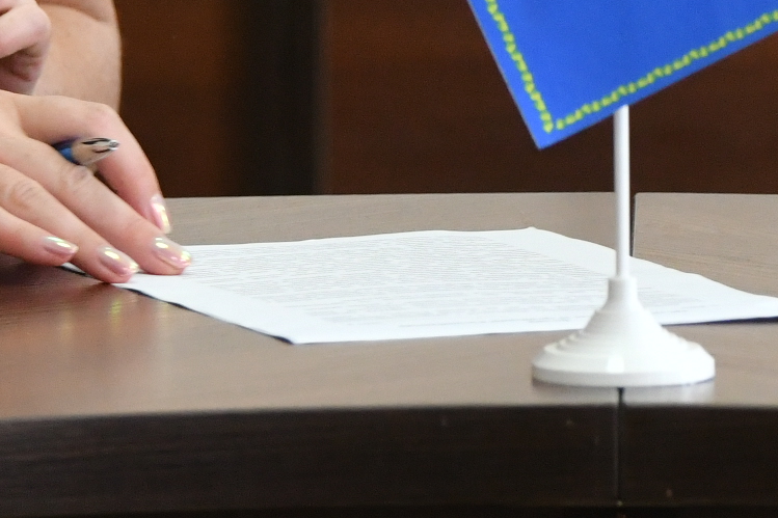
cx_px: 582
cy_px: -878
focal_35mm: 744
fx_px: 16074
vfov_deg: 1.8
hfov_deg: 2.8
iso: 1100
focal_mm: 135
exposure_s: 1/200
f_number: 4
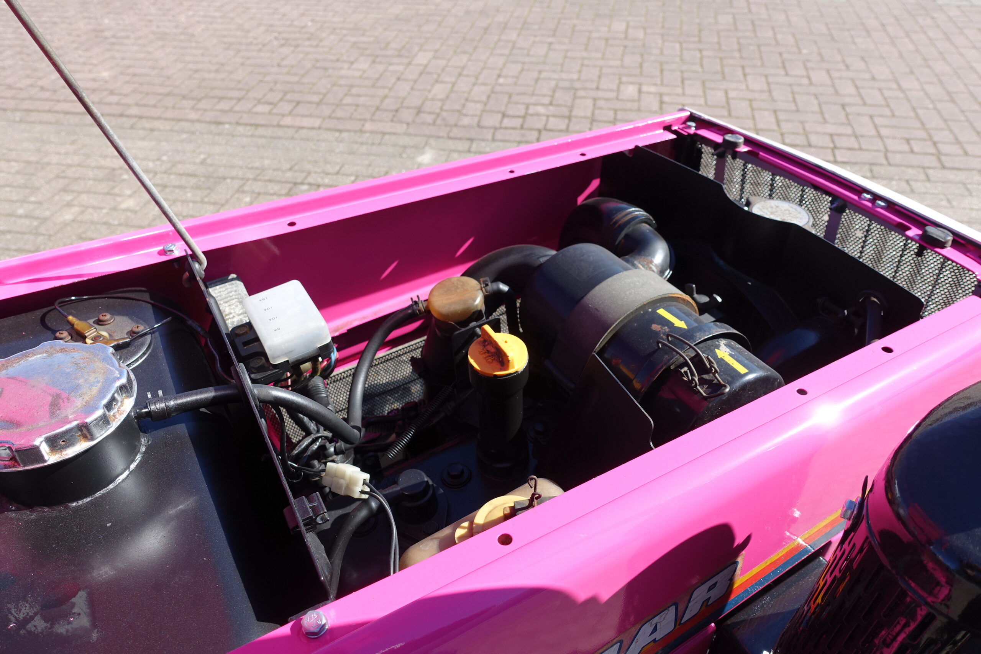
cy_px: 327
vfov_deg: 53.1
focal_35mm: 24
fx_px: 654
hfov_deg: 73.7
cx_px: 490
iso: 125
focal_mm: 8.8
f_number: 4
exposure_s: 1/500
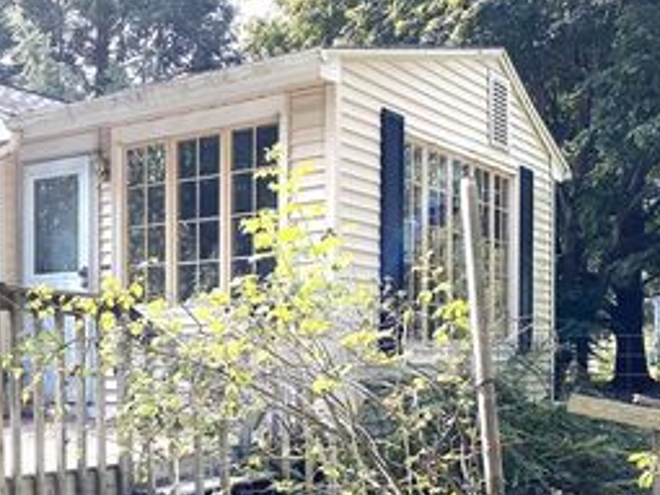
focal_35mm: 51
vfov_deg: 28.2
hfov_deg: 36.2
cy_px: 364
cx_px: 132
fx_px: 972
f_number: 1.8
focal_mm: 4.25
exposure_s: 1/253
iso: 32
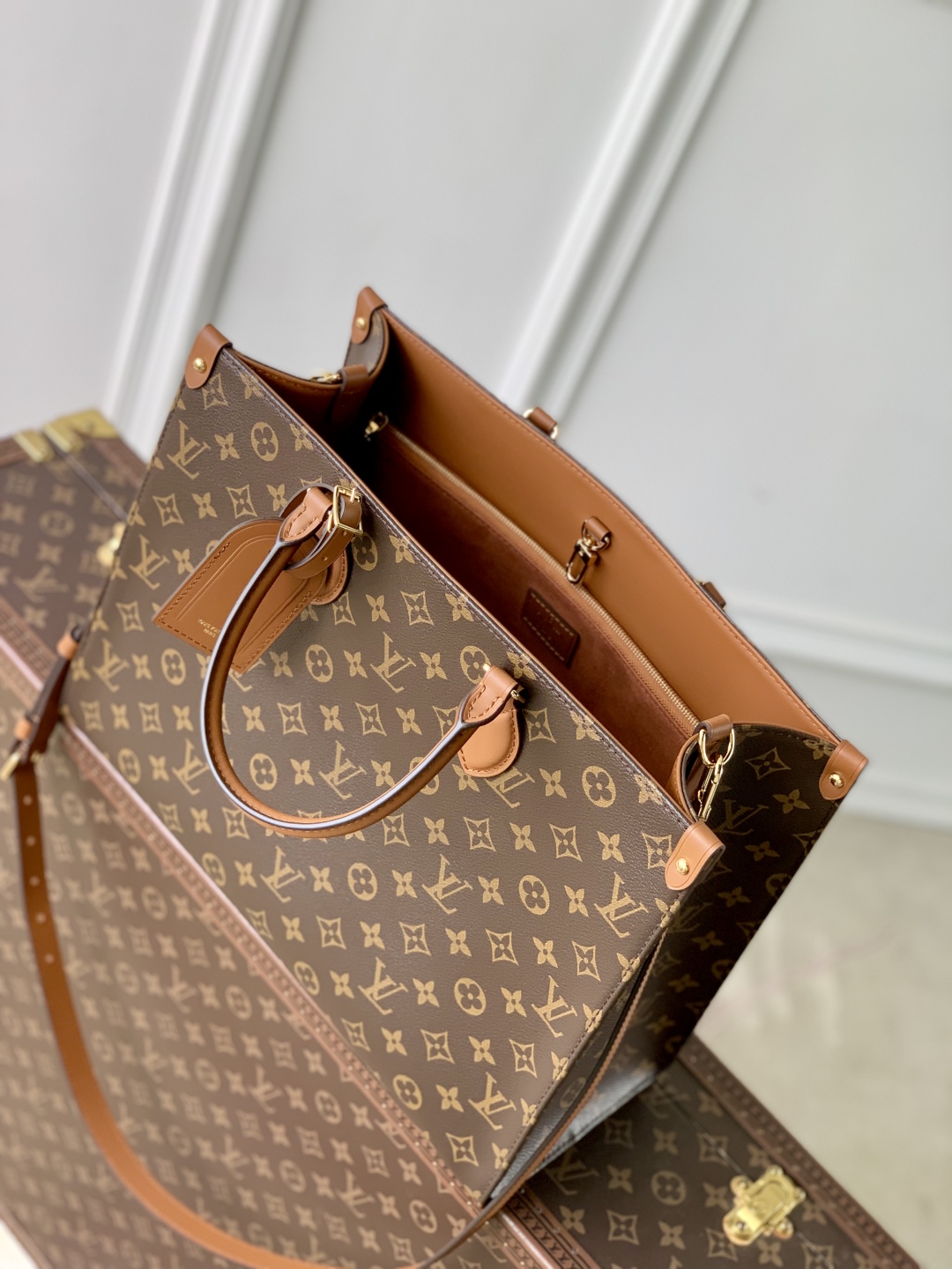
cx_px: 476
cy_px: 634
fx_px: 1907
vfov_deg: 36.8
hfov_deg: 28.0
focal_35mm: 52
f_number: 2.4
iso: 40
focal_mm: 6
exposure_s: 1/122
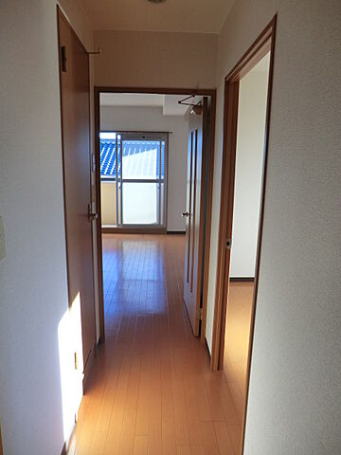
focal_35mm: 24
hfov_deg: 56.8
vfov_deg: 71.6
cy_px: 228
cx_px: 170
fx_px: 315
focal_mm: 4.3
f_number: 3.2
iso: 100
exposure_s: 1/60
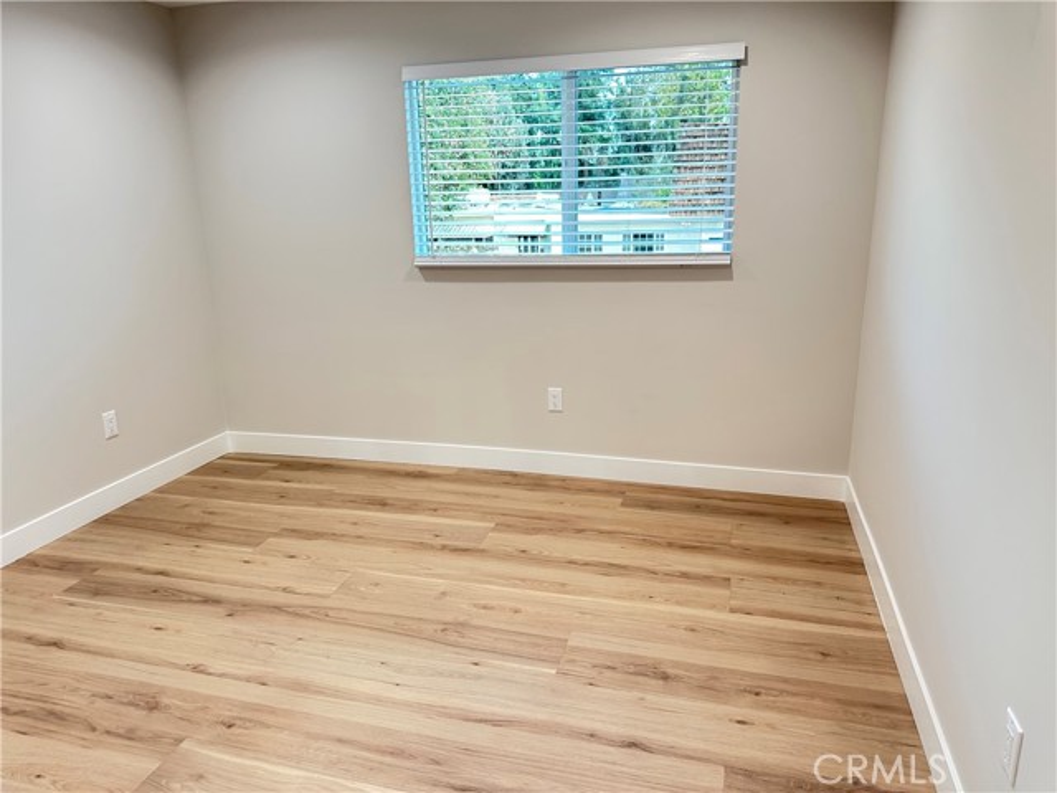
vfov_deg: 56.8
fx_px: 733
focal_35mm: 24
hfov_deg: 71.6
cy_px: 396
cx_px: 528
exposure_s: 1/60
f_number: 1.78
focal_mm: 6.86
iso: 200
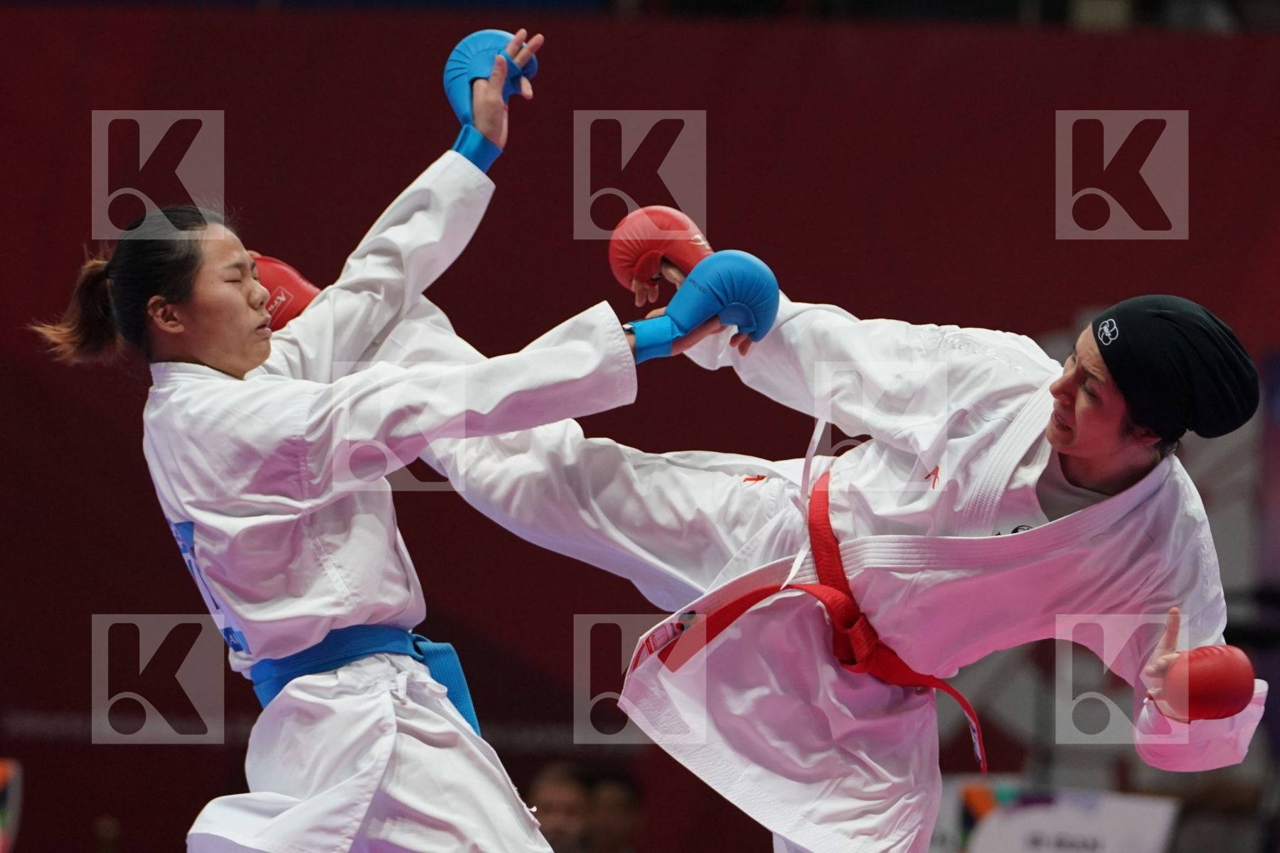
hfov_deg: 7.3
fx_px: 10061
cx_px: 640
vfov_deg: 4.9
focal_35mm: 283
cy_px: 426
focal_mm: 189
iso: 2500
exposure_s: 1/1000
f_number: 4
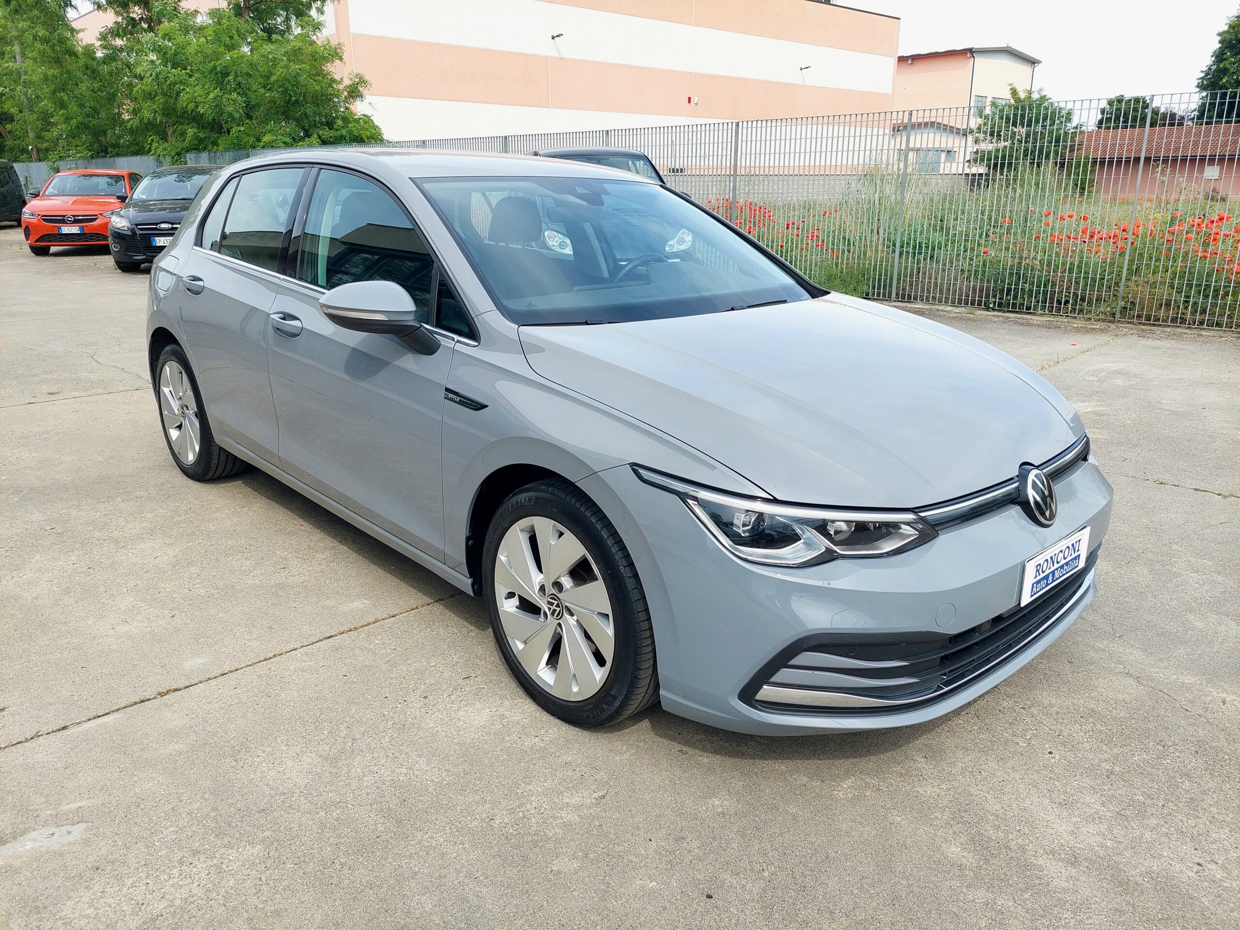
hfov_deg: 69.4
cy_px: 465
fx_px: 896
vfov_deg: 54.9
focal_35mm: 25
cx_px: 620
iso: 40
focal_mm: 5.23
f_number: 1.8
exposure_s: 1/667
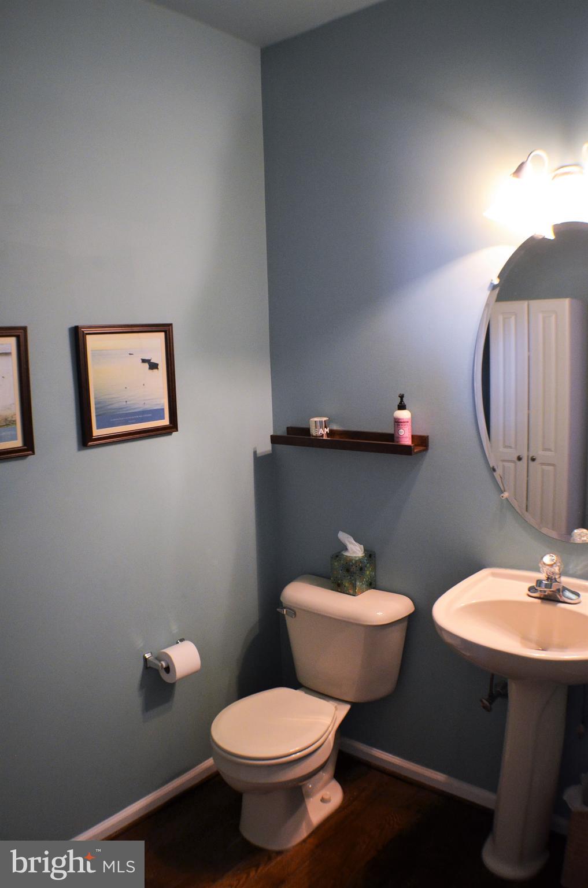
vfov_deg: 53.2
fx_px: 886
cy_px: 444
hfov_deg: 36.7
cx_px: 294
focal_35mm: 36
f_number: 4
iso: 800
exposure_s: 1/50
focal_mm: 24
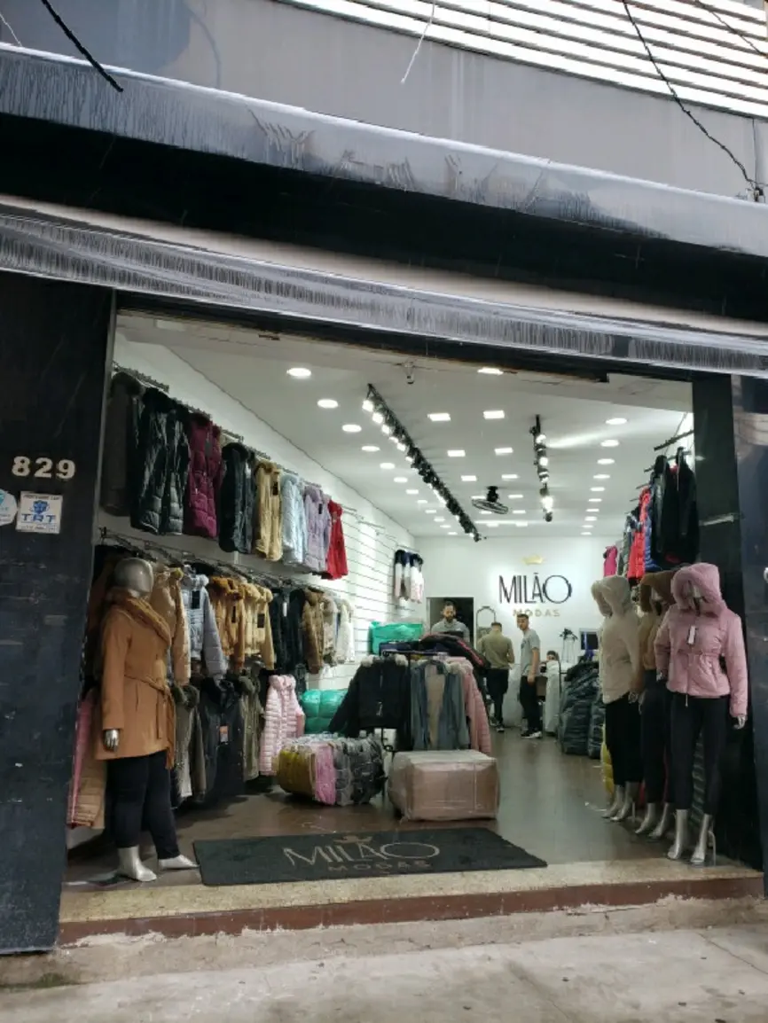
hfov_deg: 53.1
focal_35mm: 26
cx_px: 384
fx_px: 769
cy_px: 512
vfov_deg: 67.3
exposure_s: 1/120
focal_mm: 4.3
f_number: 2.4
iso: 80
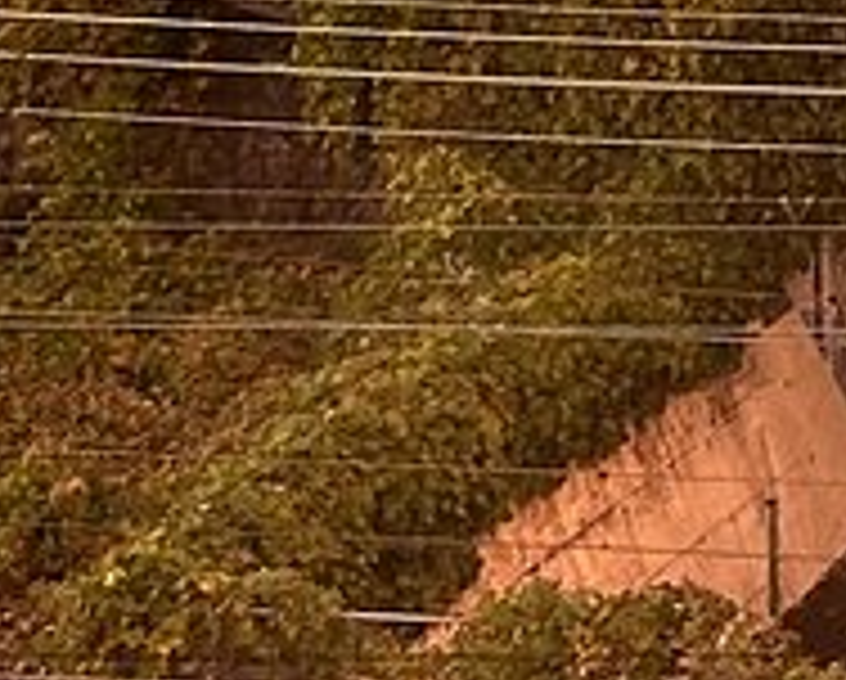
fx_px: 5191
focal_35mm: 207
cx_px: 1683
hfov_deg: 8.8
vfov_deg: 6.6
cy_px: -1540
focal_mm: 5.7
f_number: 1.5
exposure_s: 1/121
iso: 80
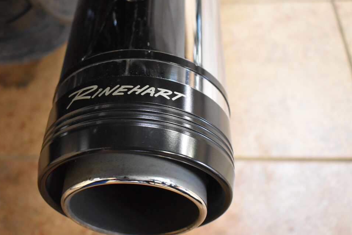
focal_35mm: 45
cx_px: 139
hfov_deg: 43.4
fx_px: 440
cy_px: 97
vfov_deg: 29.8
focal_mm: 24
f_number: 3.8
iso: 3200
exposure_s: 1/80
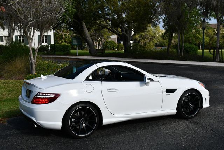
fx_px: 299
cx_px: 112
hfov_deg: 41.1
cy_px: 75
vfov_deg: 28.1
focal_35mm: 48
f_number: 9
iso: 100
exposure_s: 1/320
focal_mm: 24
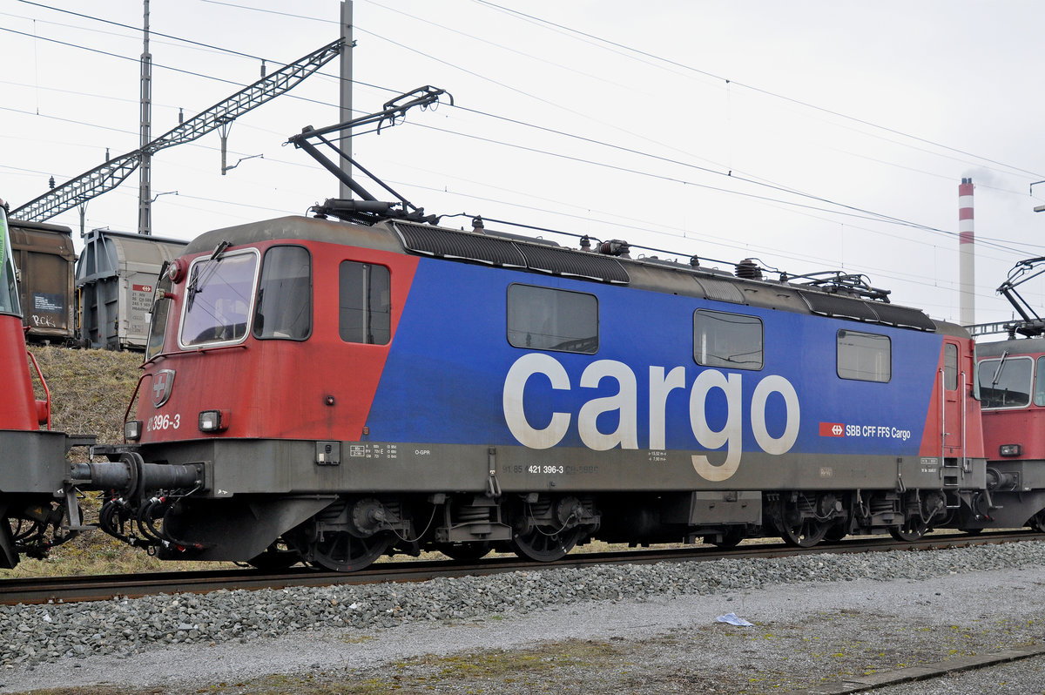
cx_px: 522
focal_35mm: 39
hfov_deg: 49.6
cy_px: 348
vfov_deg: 34.2
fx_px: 1131
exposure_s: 1/160
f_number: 6.3
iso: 400
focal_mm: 26
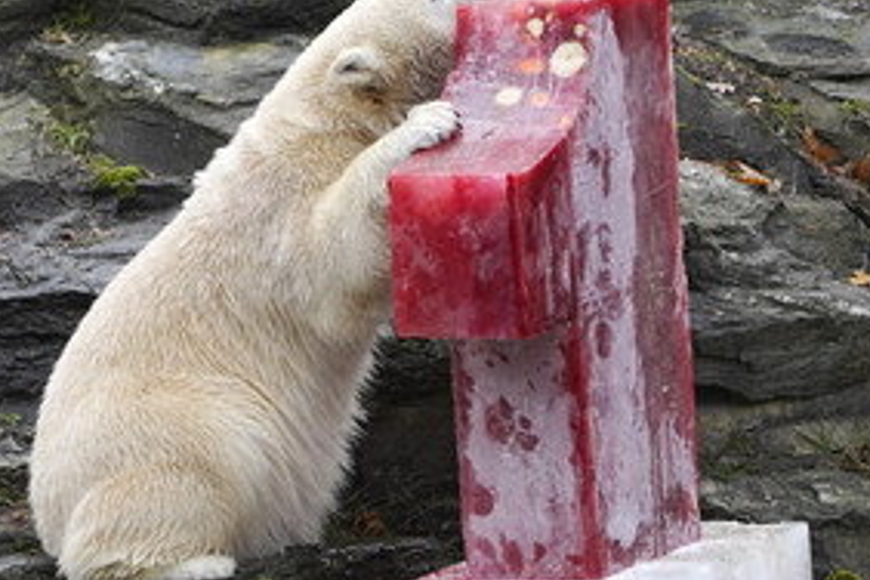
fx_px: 7733
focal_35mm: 320
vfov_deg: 4.3
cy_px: 309
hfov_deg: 6.4
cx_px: 378
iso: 1600
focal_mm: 200
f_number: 7.1
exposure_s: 1/500
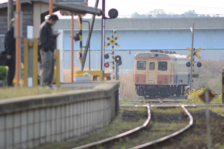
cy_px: 74
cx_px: 112
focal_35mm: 810
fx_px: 5038
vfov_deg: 1.7
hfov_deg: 2.5
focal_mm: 300
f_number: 4
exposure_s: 1/250
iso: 160
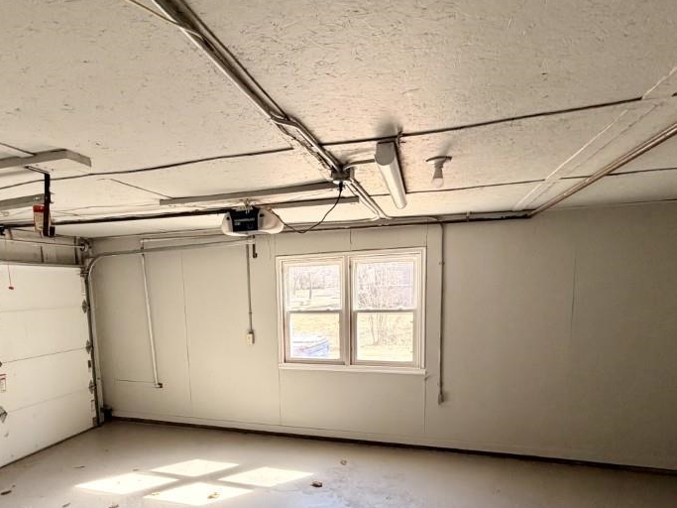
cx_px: 286
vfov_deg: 61.9
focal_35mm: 21
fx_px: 411
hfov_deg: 78.5
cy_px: 337
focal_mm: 2.22
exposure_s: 1/121
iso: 200
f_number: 2.2
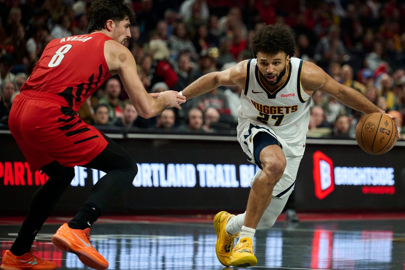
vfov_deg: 9.5
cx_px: 202
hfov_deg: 14.2
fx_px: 1631
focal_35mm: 145
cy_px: 135
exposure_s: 1/1919
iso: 4000
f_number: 2.8
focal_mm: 145
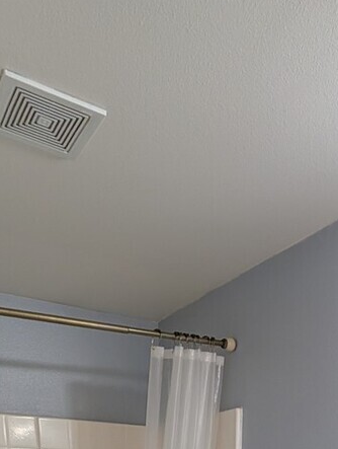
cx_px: 224
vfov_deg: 30.2
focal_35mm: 39
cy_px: 653
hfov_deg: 36.6
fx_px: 506
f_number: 1.7
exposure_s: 1/120
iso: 40
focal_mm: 2.02
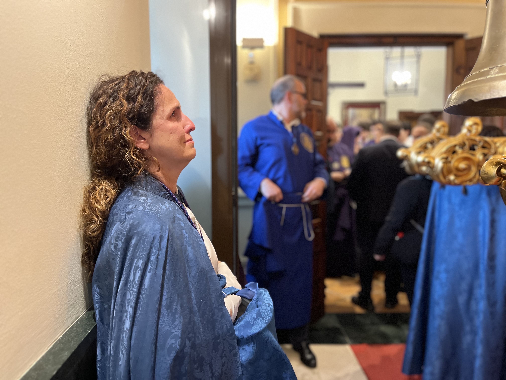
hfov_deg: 67.3
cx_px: 253
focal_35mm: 26
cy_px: 190
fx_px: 380
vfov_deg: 53.1
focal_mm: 5.1
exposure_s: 1/25
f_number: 1.6
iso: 640
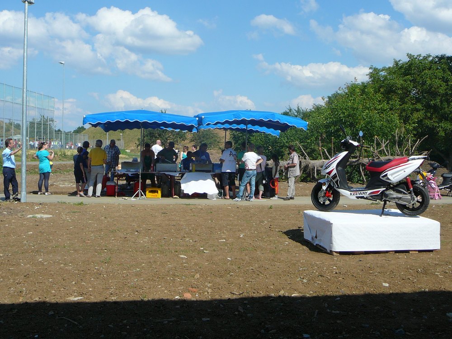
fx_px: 561
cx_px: 226
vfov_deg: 33.6
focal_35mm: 43
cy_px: 170
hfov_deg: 43.9
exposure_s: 1/500
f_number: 5
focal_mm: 6.4
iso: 80
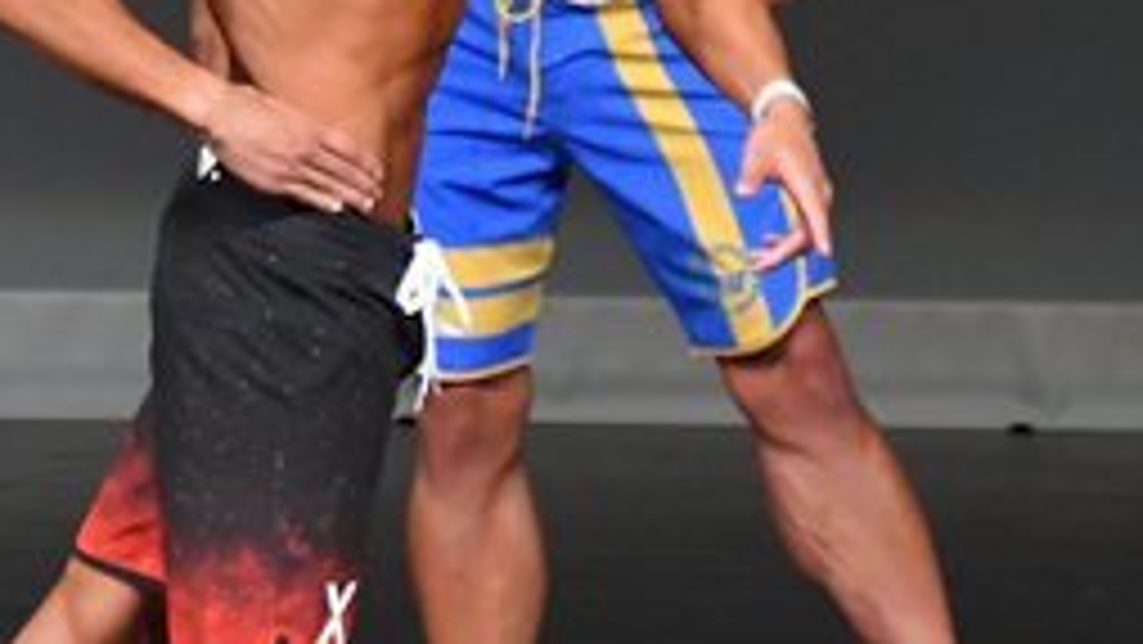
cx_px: -385
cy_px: 342
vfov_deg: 1.1
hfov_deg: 2.0
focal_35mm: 1104
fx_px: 33467
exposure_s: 1/400
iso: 4000
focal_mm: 230
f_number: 5.6
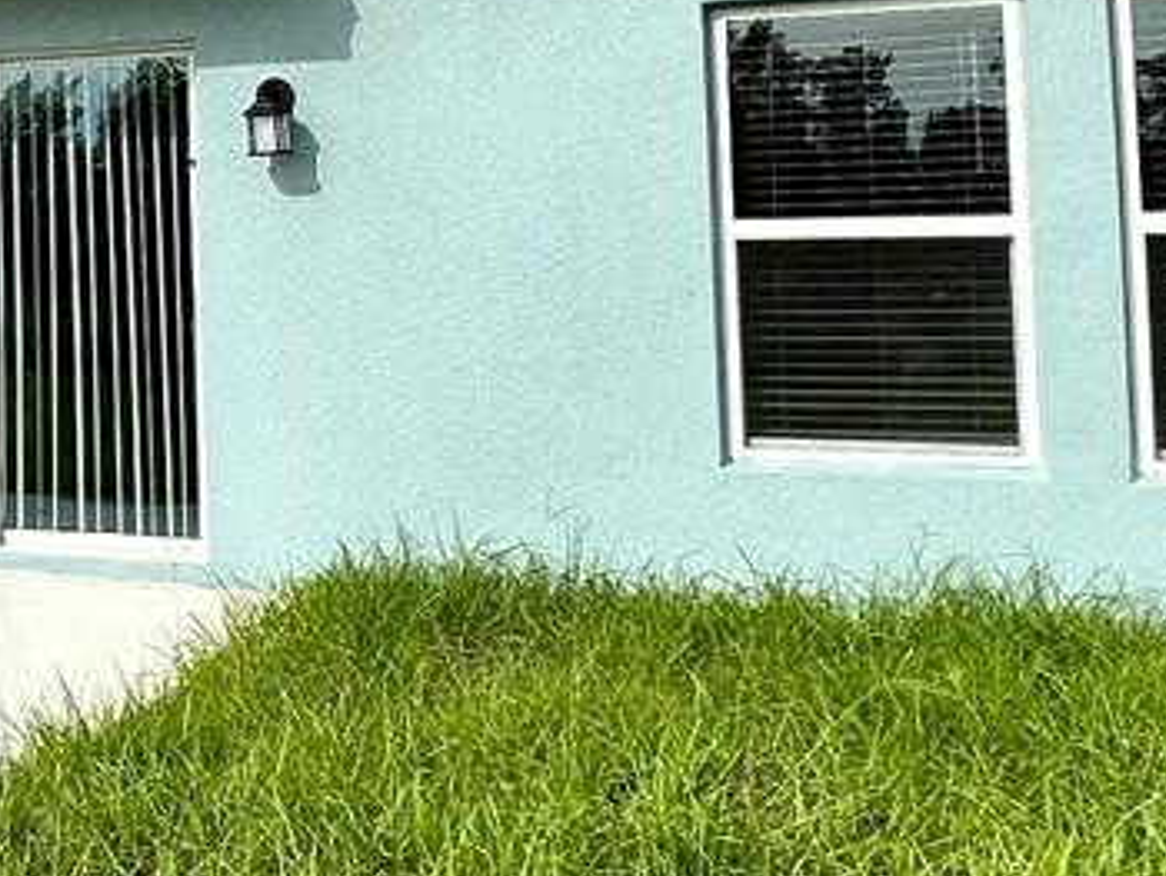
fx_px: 2157
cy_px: 137
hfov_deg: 25.8
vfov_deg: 22.5
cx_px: -356
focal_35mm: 64
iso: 50
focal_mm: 2.22
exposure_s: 1/2304
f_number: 2.2
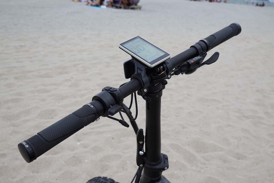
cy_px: 92
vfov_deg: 35.1
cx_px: 137
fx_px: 289
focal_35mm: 38
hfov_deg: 50.7
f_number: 3.5
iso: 100
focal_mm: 14.12
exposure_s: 1/640
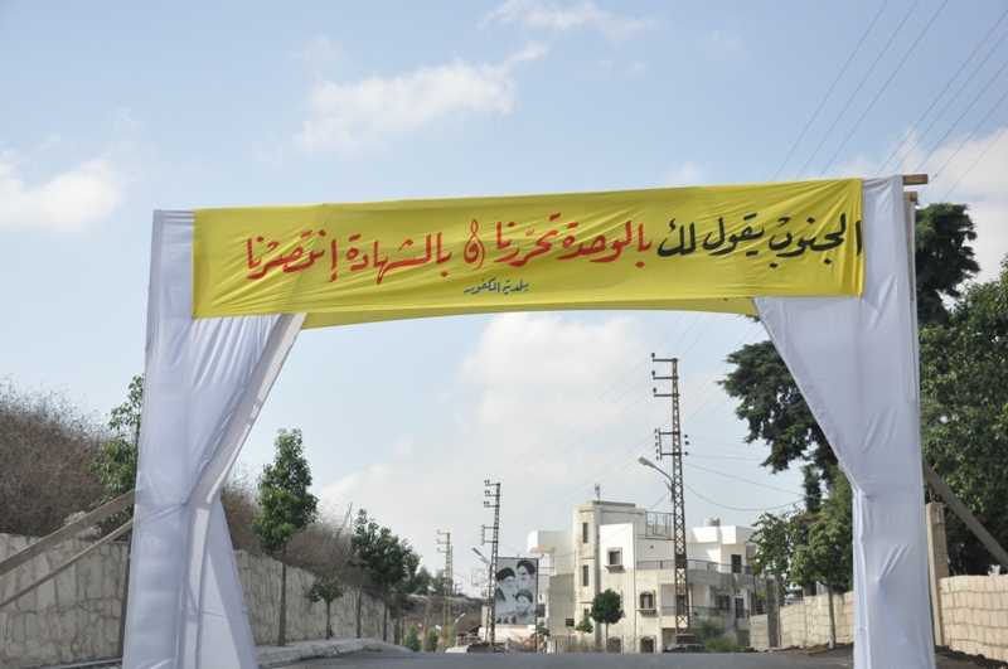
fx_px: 1468
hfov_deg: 37.9
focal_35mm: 52
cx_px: 504
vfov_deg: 25.7
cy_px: 334
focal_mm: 35
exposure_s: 1/4000
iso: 1250
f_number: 7.1
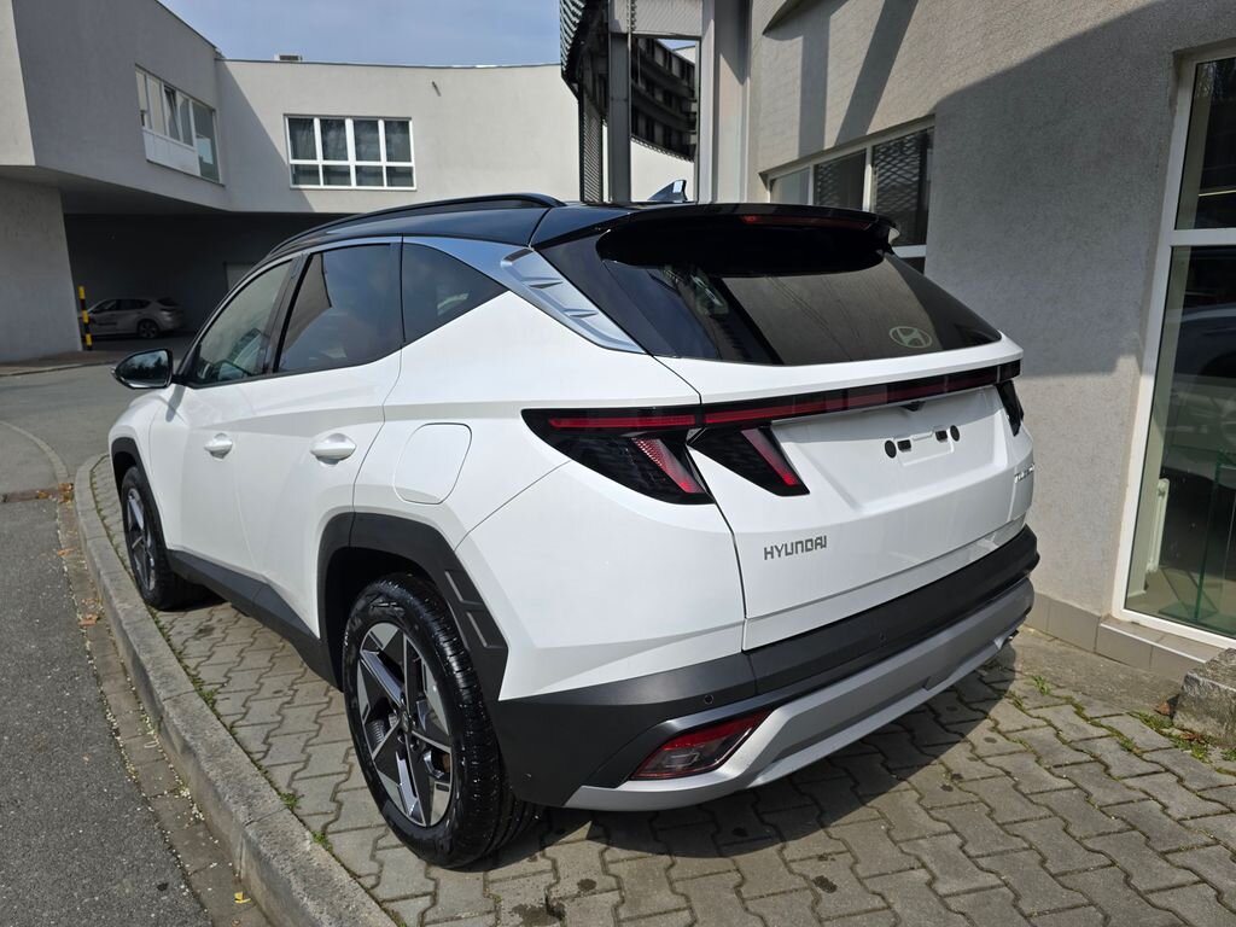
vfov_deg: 58.9
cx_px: 618
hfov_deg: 73.9
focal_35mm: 23
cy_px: 464
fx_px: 821
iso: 12
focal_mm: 6.3
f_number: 1.7
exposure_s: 1/1179
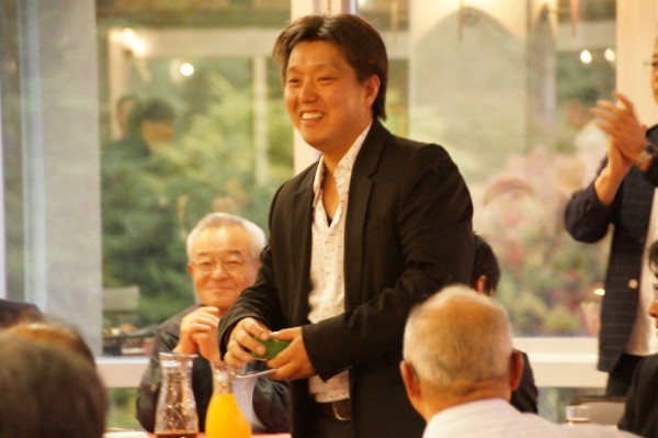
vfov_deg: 6.1
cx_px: 329
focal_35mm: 225
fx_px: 4109
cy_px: 219
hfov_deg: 9.2
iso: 3200
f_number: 6.3
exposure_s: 1/25
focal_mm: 150
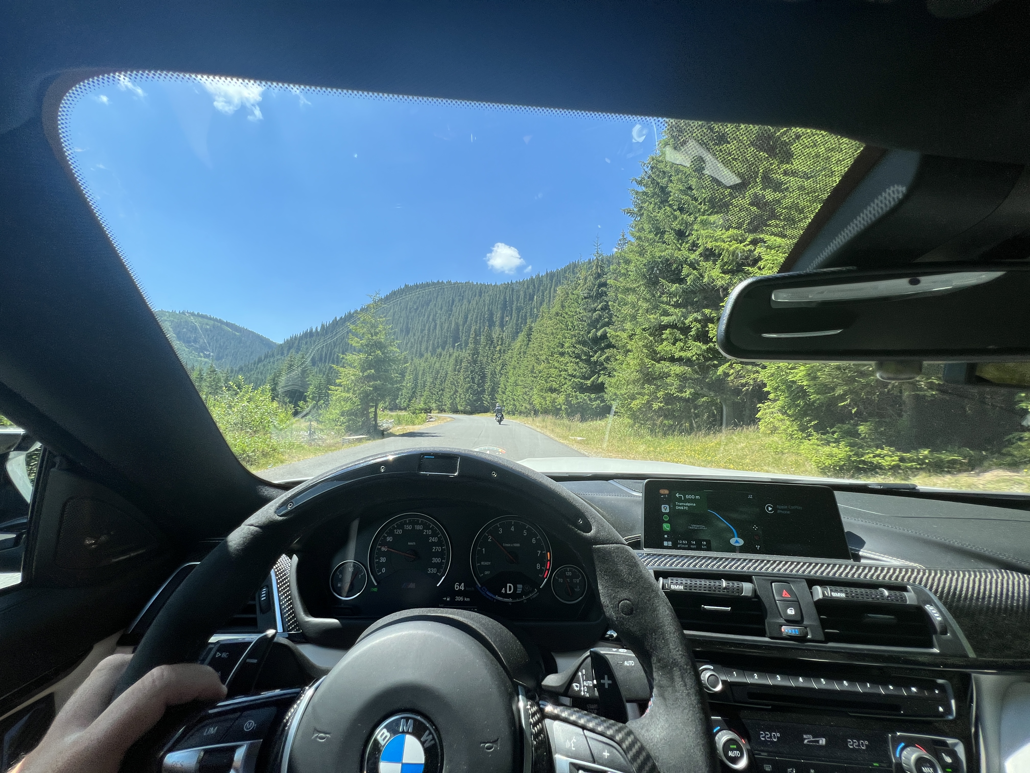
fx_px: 387
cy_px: 386
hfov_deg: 106.2
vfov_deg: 89.9
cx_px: 515
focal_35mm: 13
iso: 32
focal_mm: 1.57
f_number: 1.8
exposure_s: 1/641
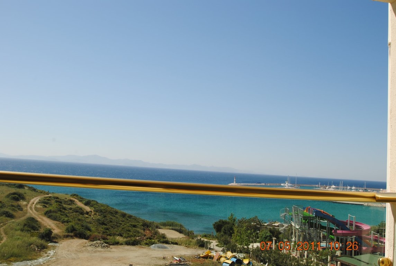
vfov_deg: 37.0
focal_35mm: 36
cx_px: 198
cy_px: 133
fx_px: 397
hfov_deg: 53.0
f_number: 8
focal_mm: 24
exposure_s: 1/250
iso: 100
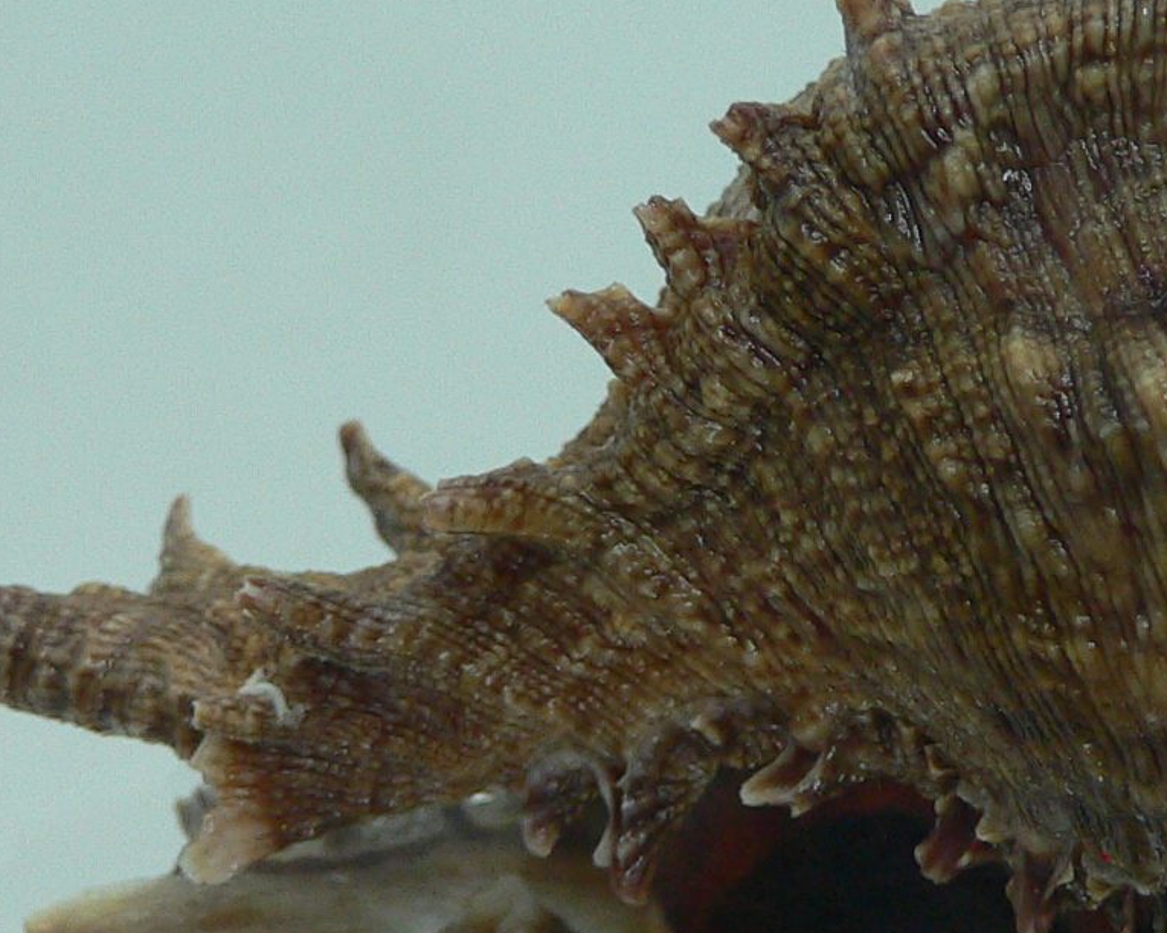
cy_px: 630
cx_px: 934
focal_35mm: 90
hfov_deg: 21.0
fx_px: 3108
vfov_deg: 17.0
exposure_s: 1/60
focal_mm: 4.6
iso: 100
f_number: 2.8
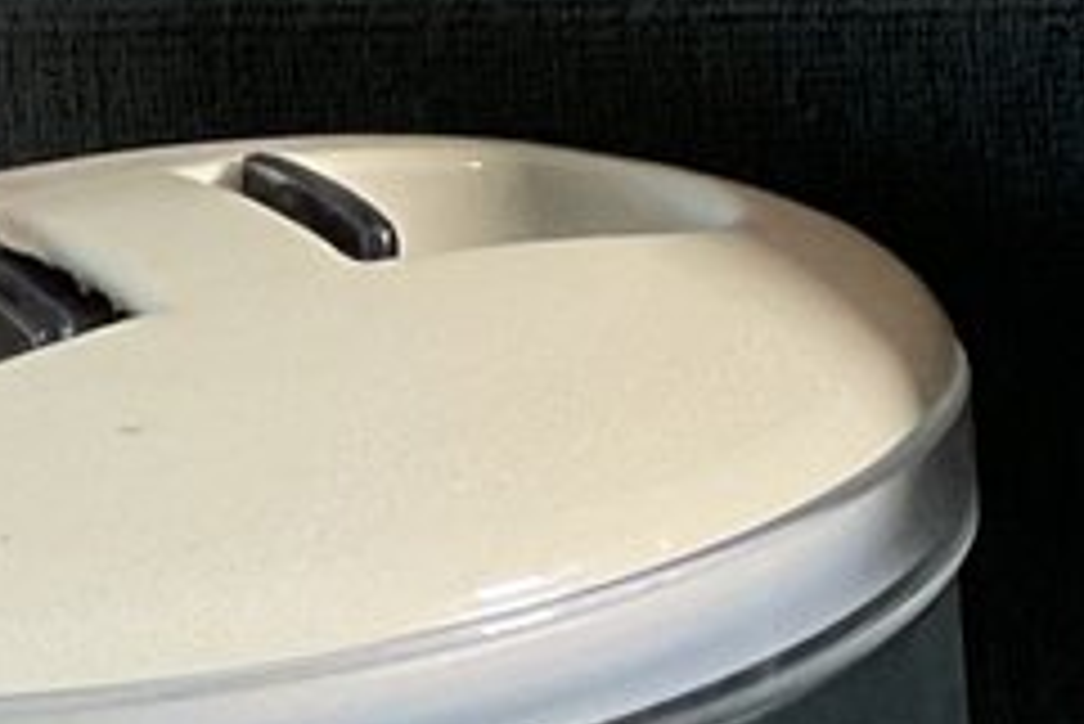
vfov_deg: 7.3
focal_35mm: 189
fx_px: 5694
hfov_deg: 8.7
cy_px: 137
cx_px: 3380
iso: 125
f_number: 1.8
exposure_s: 1/60
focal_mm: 3
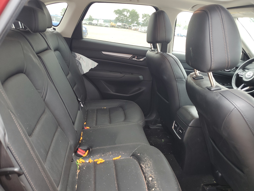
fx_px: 191
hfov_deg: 67.3
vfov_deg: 53.1
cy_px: 96
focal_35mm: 26
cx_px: 127
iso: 74
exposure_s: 1/50
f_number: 1.5
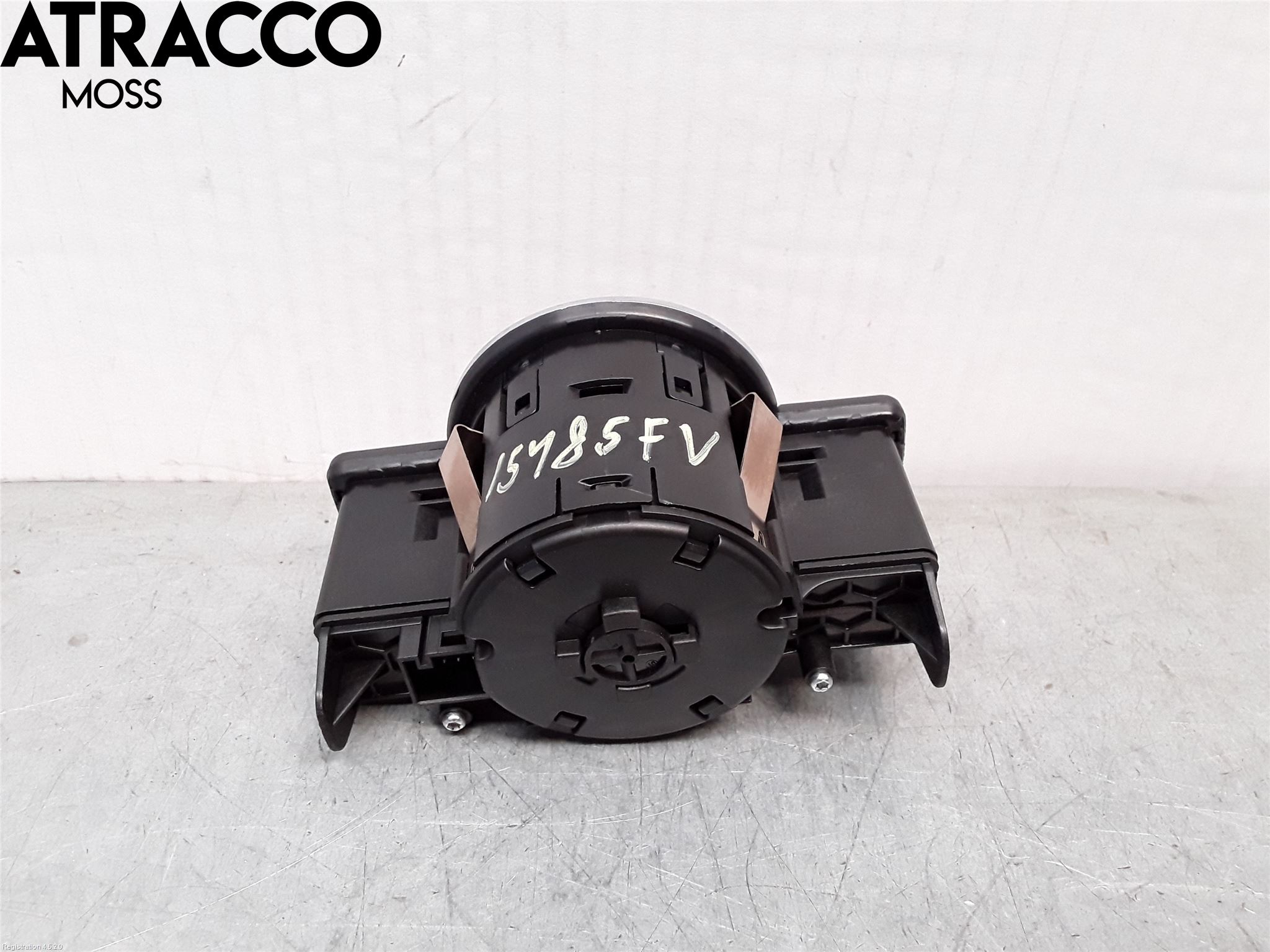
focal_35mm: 28
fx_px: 1027
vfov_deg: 49.7
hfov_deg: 63.4
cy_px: 476
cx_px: 635
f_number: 1.9
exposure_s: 1/100
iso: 100
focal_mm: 2.91
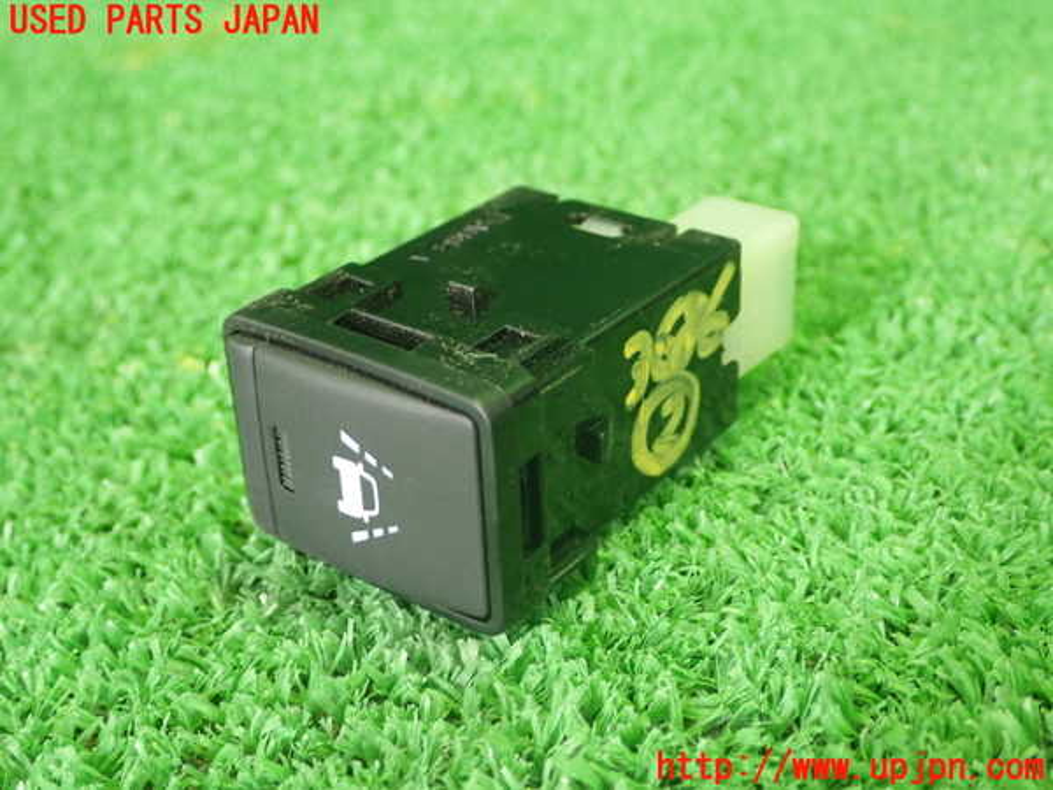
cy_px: 395
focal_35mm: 50
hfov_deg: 38.2
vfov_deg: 29.1
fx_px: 1521
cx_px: 526
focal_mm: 9.01
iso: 800
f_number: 3.2
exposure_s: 1/20
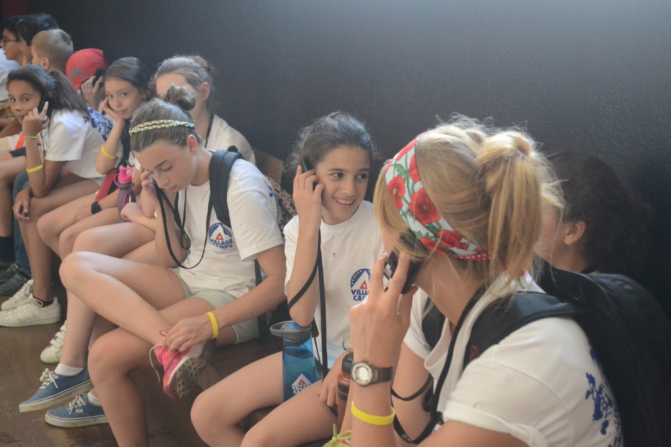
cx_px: 336
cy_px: 224
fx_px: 1007
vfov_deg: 25.1
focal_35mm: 54
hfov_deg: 36.9
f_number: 5.3
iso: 3200
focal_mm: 36
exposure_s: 1/125
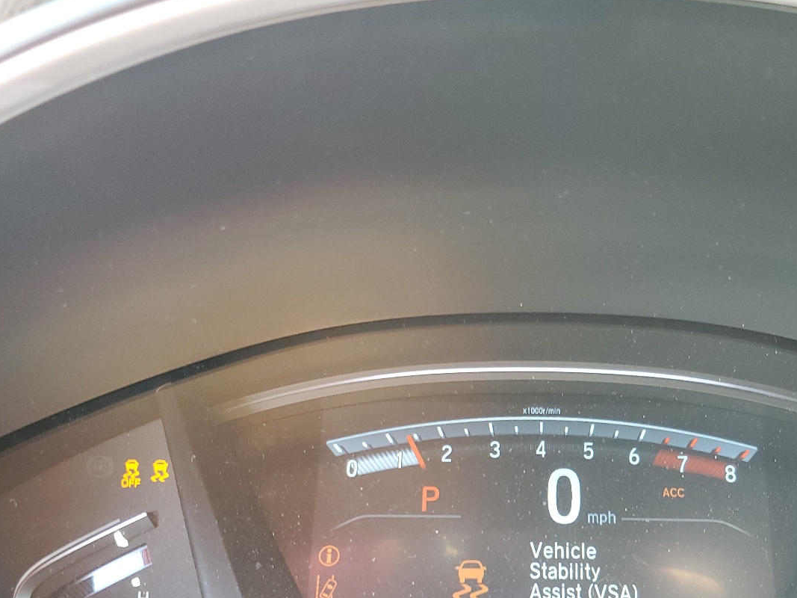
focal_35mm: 39
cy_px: 444
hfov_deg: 47.1
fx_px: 898
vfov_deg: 36.0
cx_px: 530
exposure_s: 1/50
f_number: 1.5
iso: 99
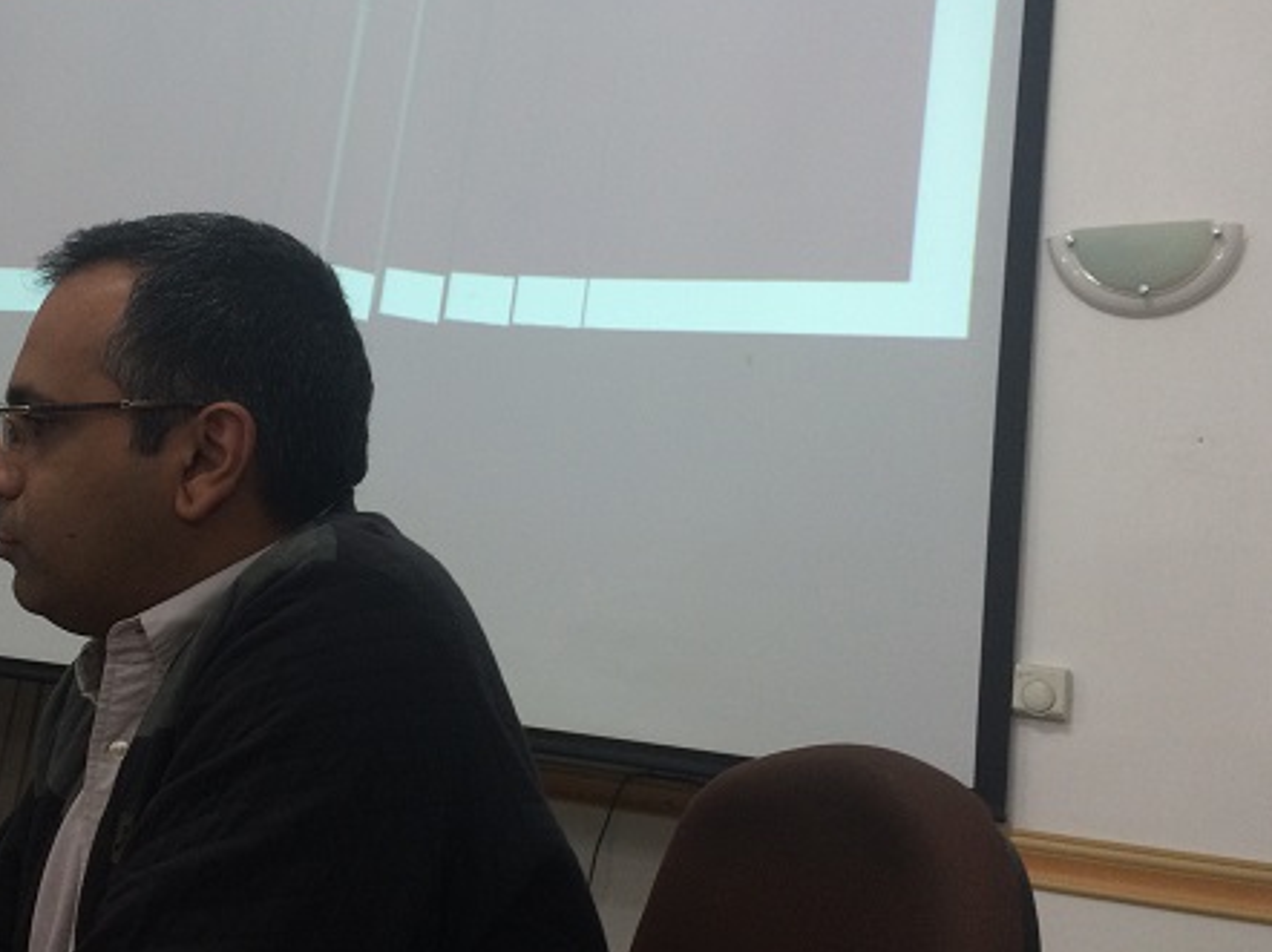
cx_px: 429
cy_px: 380
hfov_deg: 44.2
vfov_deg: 34.2
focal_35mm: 42
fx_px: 1542
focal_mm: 4.15
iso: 80
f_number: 2.2
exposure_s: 1/33
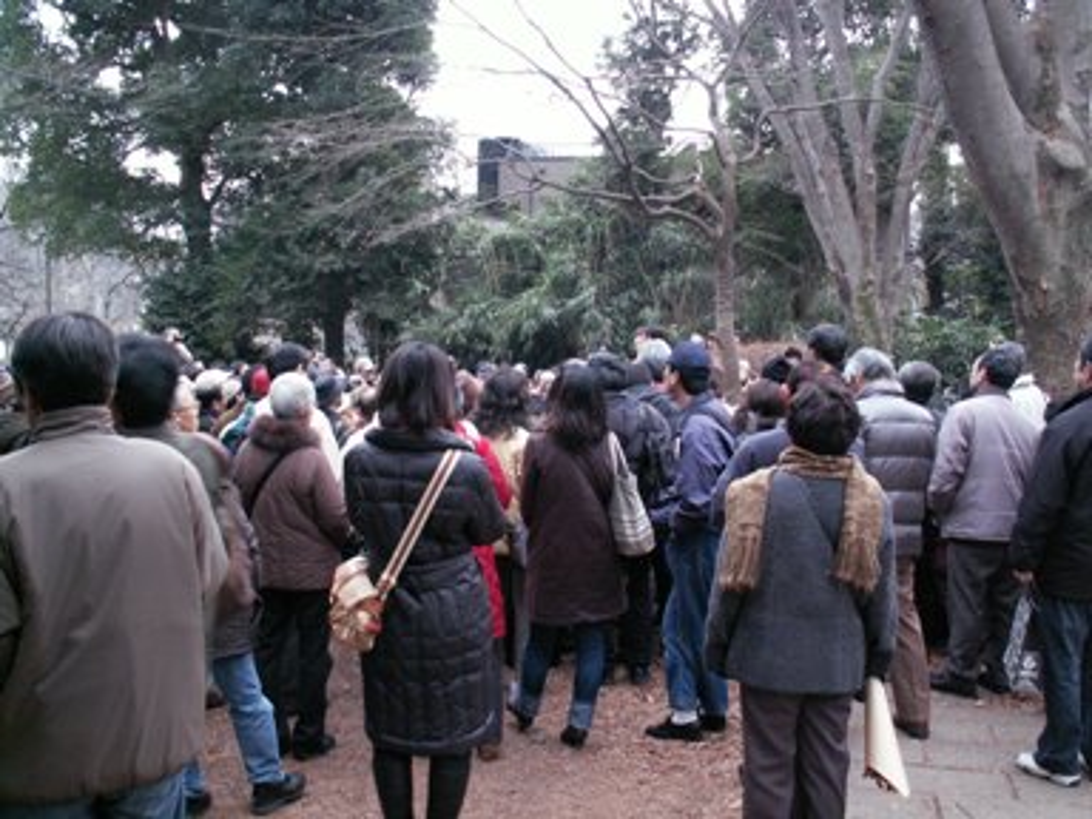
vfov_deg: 40.7
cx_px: 546
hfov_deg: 52.6
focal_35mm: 35
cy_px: 410
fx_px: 1104
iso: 160
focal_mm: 5.86
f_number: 2.8
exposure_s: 1/25
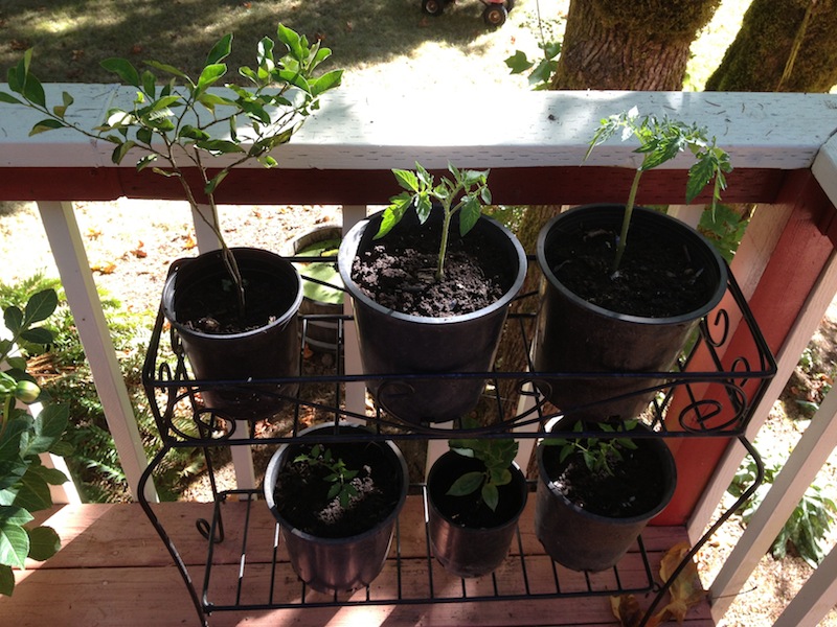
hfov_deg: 52.6
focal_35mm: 35
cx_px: 418
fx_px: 846
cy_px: 314
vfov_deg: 40.7
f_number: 2.4
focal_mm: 4.28
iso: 50
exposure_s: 1/120
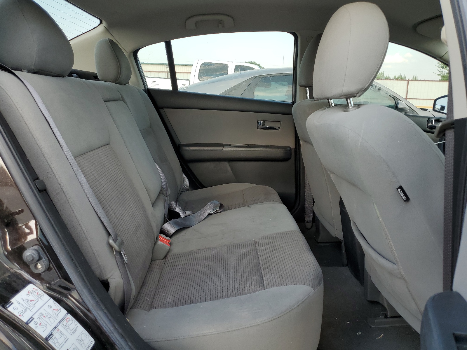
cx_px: 234
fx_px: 351
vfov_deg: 53.1
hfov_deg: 67.3
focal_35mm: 26
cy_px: 175
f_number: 1.5
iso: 50
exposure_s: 1/286
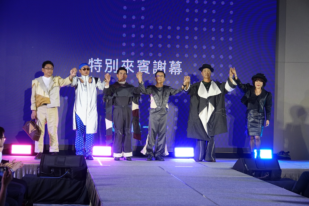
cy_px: 103
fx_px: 781
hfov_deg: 22.4
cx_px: 154
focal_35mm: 91
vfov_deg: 15.0
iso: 500
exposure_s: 1/100
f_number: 3.5
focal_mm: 33.51
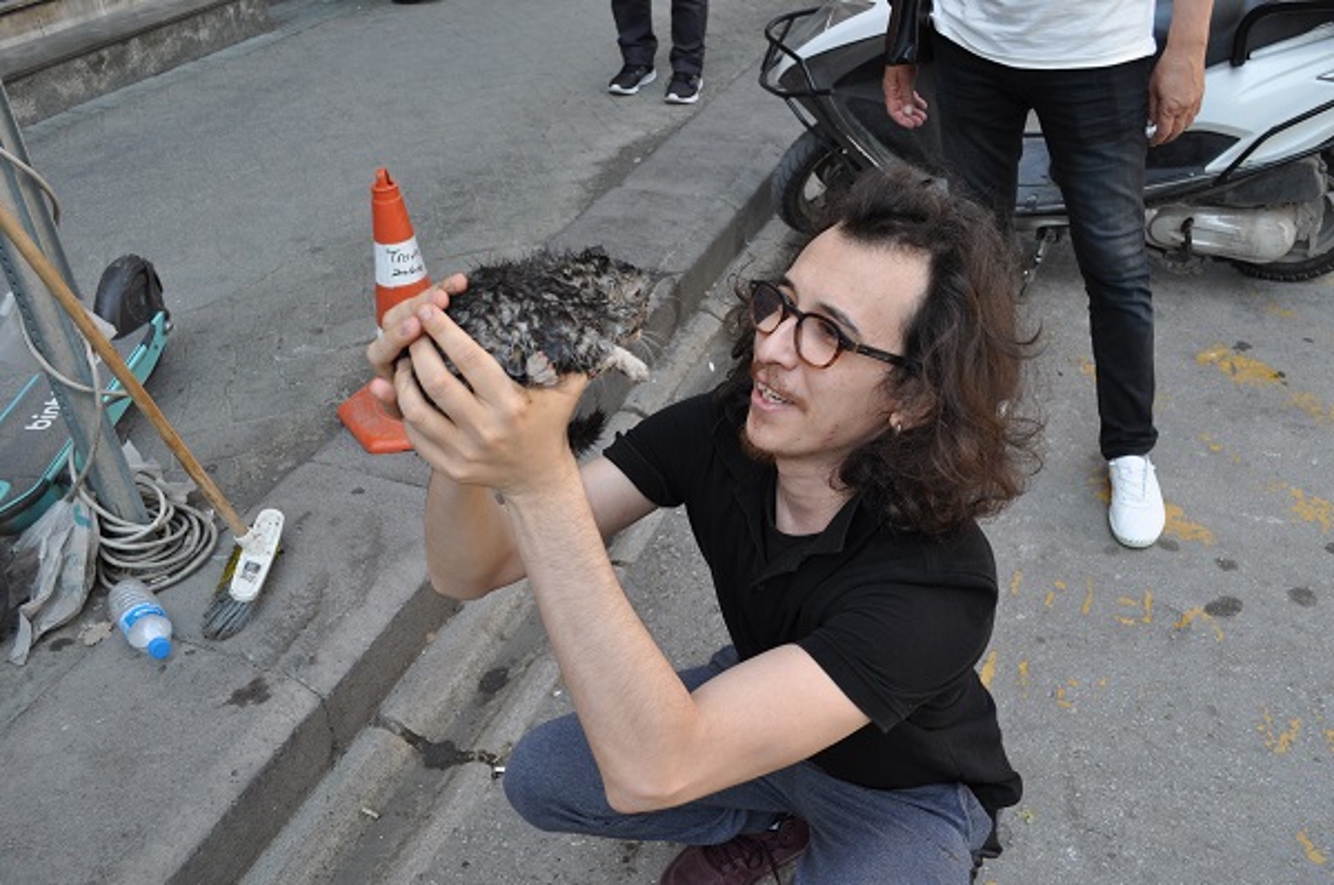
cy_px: 442
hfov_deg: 62.0
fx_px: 1110
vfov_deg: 43.5
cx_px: 667
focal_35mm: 30
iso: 250
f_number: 5.6
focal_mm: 20
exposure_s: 1/125
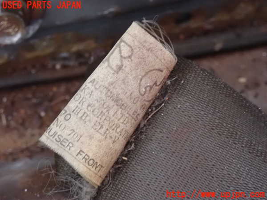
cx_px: 134
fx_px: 594
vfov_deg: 19.1
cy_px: 100
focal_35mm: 77
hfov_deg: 25.3
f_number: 4.1
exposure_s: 1/20
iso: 1600
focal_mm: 13.65
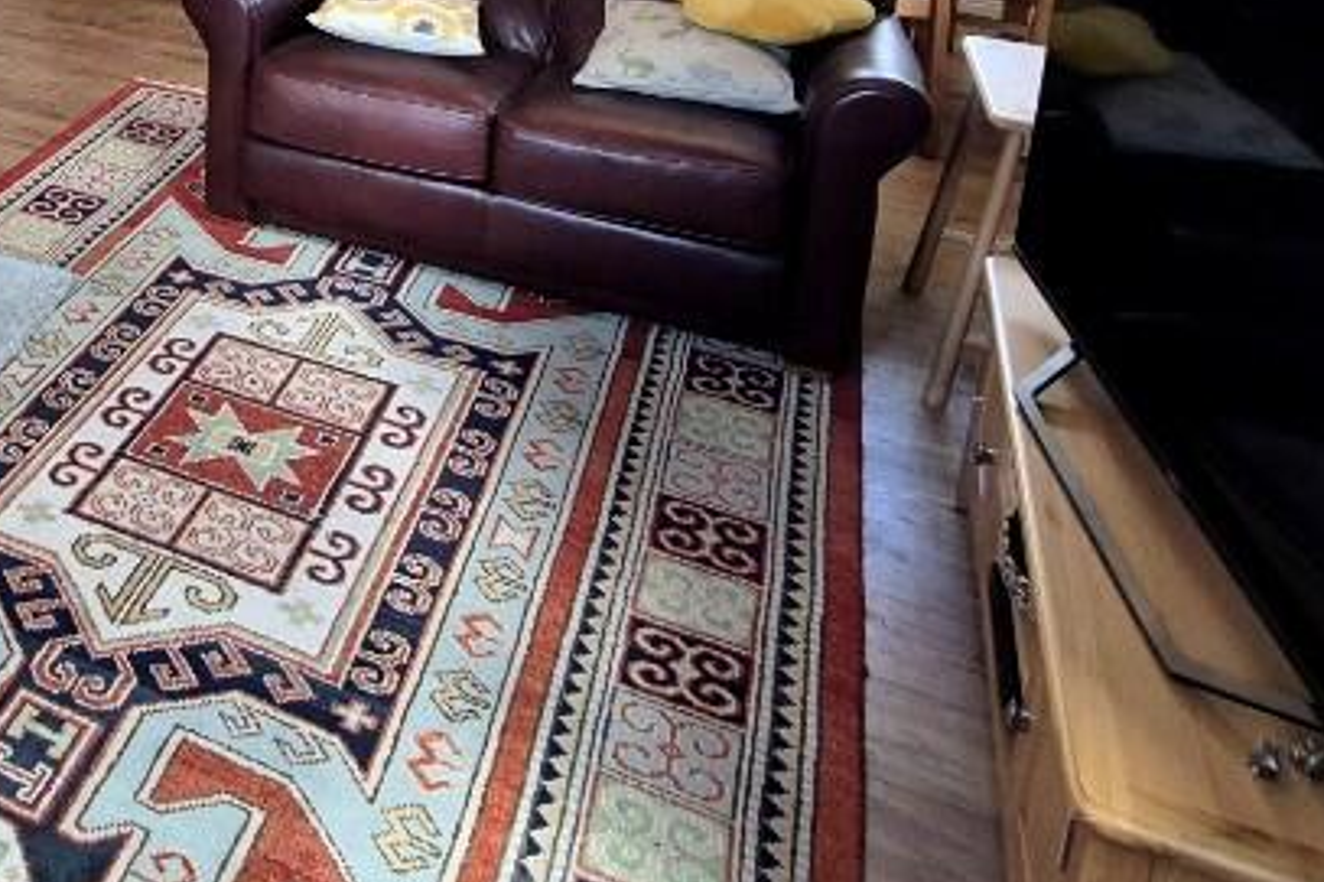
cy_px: -78
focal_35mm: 34
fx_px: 1250
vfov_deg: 33.9
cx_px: 159
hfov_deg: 50.2
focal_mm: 1.74
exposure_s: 1/50
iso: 160
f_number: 2.2
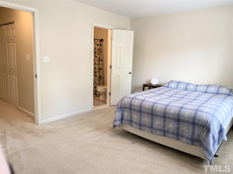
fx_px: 175
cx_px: 116
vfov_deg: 53.1
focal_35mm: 26
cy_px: 87
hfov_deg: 67.3
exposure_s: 1/60
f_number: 1.8
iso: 80
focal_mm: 4.25
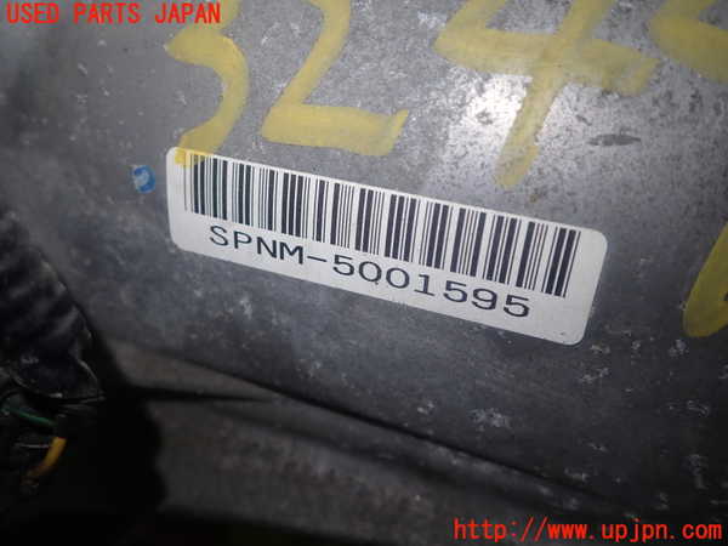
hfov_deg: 60.0
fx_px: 631
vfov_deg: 46.8
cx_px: 364
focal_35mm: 30
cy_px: 273
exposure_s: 1/60
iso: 100
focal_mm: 5.4
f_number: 2.3
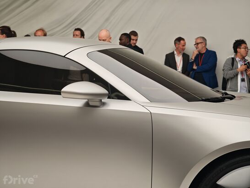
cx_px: 125
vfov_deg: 21.0
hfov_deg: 27.8
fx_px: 506
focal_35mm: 70
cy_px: 94
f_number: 1.8
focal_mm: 11.5
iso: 100
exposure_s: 1/97.5
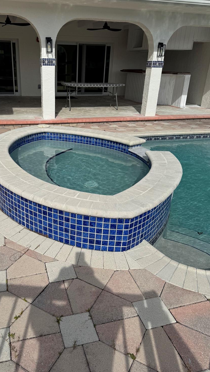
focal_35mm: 27
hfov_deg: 42.3
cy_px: 188
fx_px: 267
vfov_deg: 69.8
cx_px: 69
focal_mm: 6.76
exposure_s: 1/12346
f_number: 1.78
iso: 80
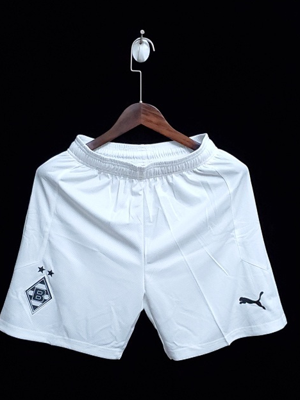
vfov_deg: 41.9
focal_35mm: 45
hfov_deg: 32.2
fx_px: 520
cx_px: 146
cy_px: 235
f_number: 1.5
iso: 500
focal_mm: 4.3
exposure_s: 1/30
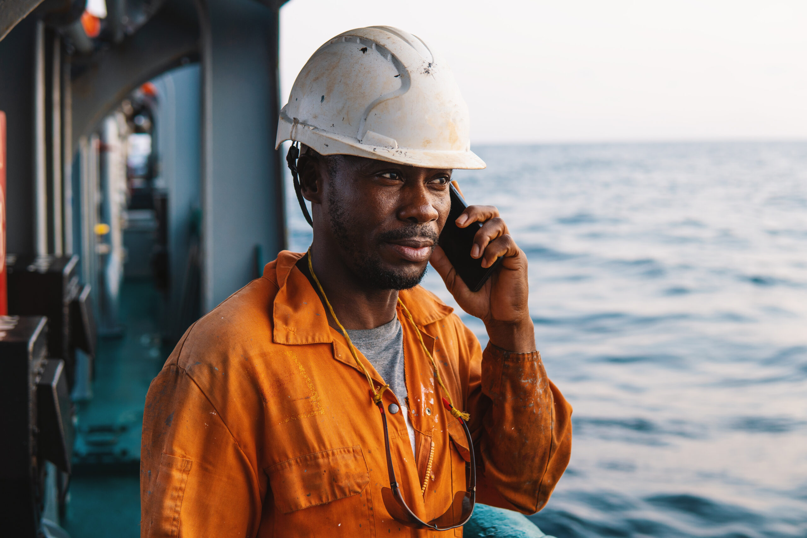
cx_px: 404
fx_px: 1009
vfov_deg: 29.9
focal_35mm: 45
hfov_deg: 43.6
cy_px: 269
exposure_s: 1/400
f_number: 2.5
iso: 100
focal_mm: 30
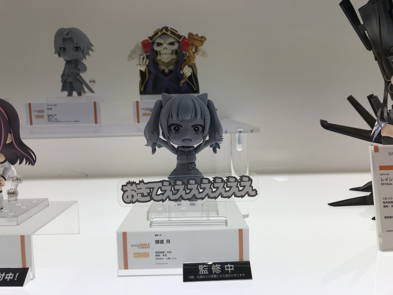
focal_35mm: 28
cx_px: 196
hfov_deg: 63.4
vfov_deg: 49.7
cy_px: 148
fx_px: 318
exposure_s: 1/426
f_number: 1.8
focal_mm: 3.99
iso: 20
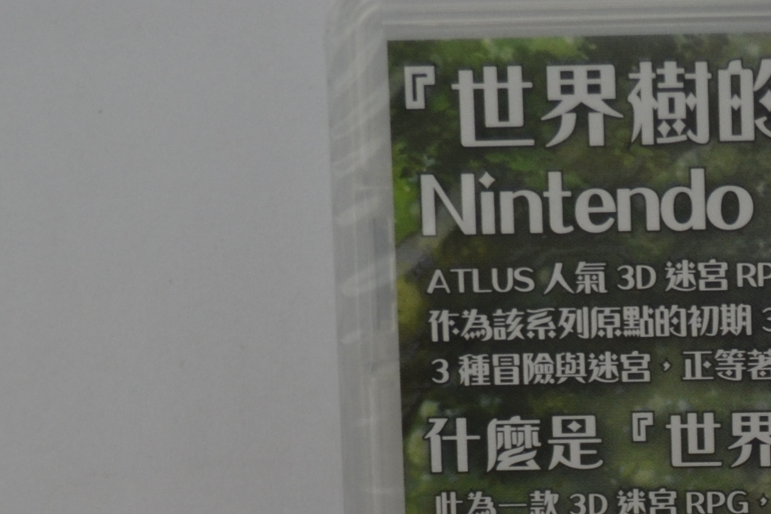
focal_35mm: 169
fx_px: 3619
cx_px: 949
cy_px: 910
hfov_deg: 11.9
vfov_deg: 7.9
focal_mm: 30
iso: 400
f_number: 4.5
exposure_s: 1/15
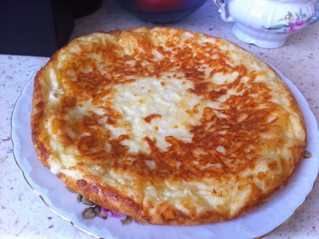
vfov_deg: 40.6
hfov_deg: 52.7
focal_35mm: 35
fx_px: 322
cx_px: 160
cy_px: 120
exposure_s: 1/15
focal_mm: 3.85
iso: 80
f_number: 2.8
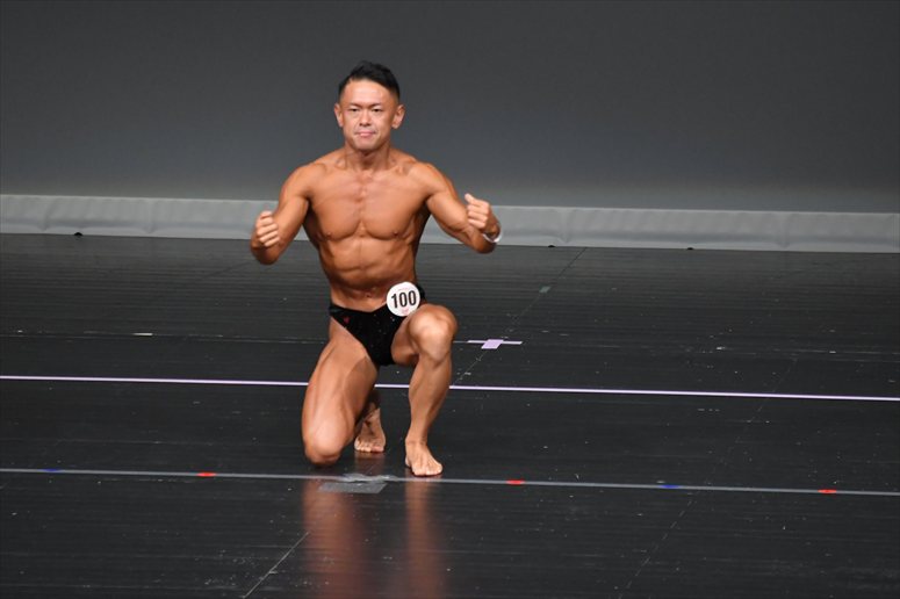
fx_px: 11245
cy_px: 300
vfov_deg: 3.1
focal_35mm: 450
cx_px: 450
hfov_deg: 4.6
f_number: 5.6
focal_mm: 300
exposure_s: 1/400
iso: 4000
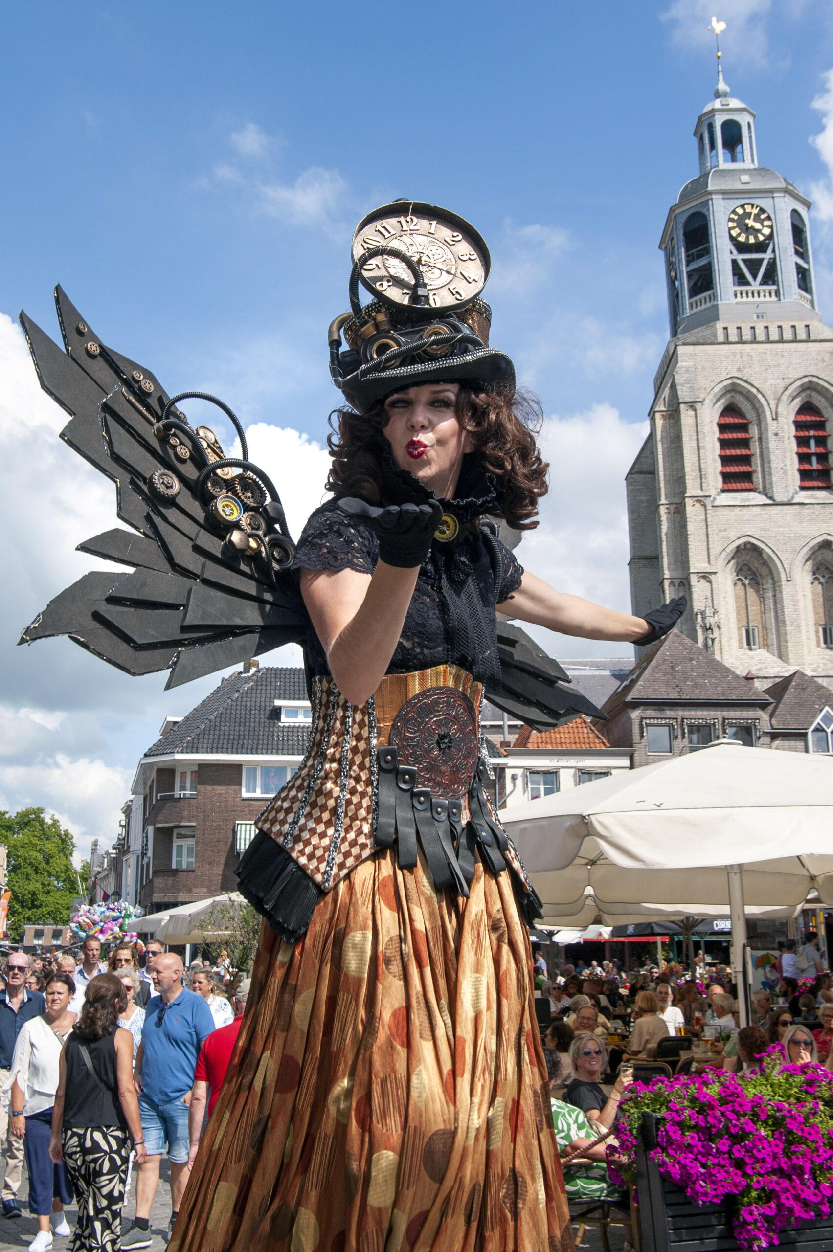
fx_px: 1112
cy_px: 626
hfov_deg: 41.1
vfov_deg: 58.8
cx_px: 416
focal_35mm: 32
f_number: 11
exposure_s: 1/500
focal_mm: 32
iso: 320
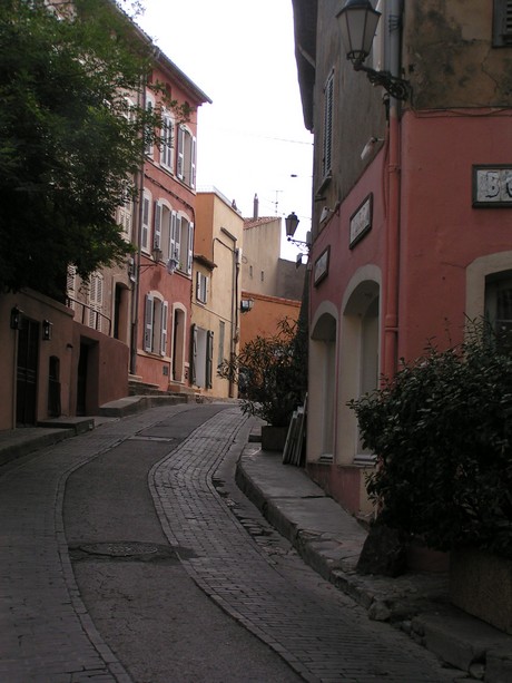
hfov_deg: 27.0
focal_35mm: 54
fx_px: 1065
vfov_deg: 35.5
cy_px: 342
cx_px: 256
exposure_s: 1/250
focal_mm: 8.3
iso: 50
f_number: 5
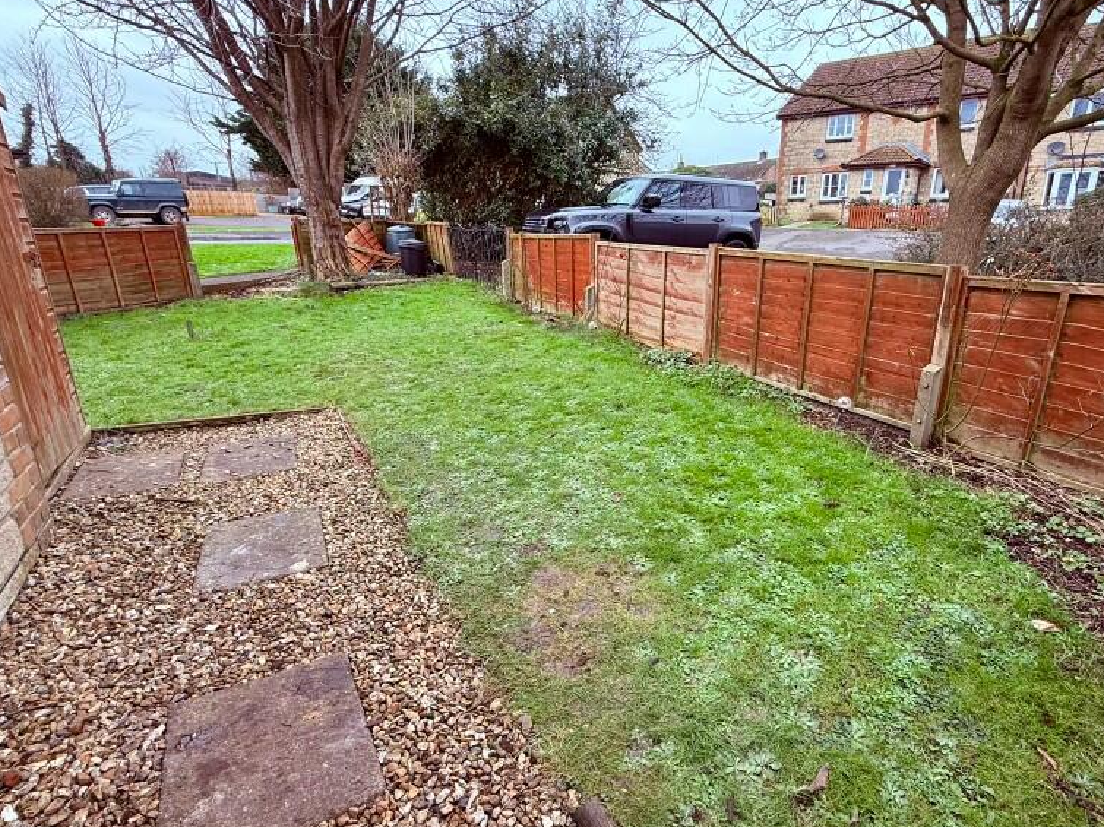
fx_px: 606
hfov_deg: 83.9
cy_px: 422
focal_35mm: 19
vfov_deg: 68.7
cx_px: 649
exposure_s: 1/109
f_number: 2.2
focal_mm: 2.22
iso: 64
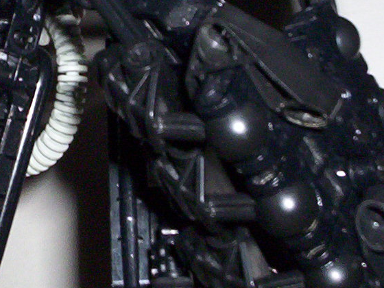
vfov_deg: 13.3
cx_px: 57
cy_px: 57
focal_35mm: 111
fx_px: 1231
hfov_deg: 17.5
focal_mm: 4.99
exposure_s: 1/60
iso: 140
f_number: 4.5
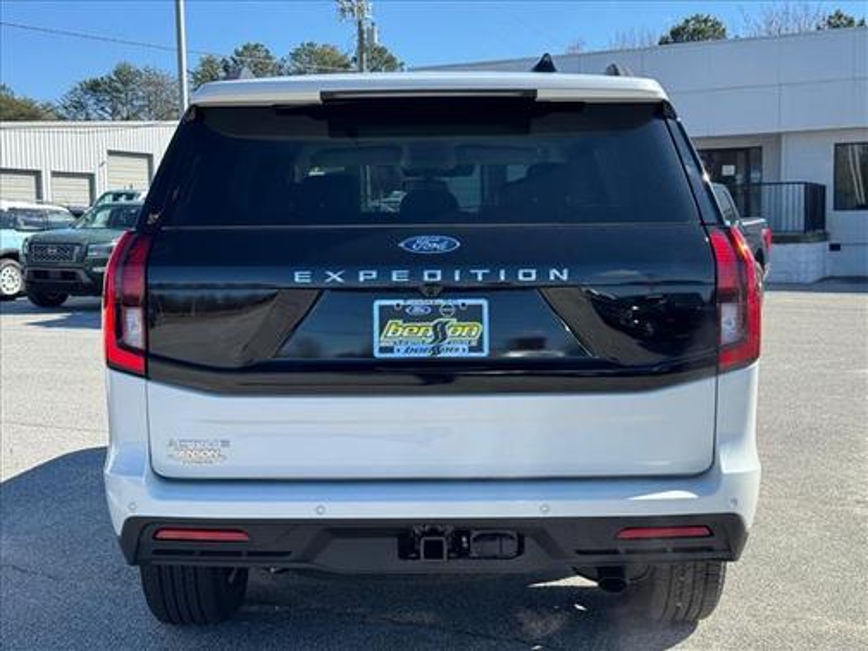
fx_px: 1204
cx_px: 434
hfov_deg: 39.7
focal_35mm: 48
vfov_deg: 30.3
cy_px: 326
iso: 64
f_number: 1.78
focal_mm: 6.76
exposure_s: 1/1818
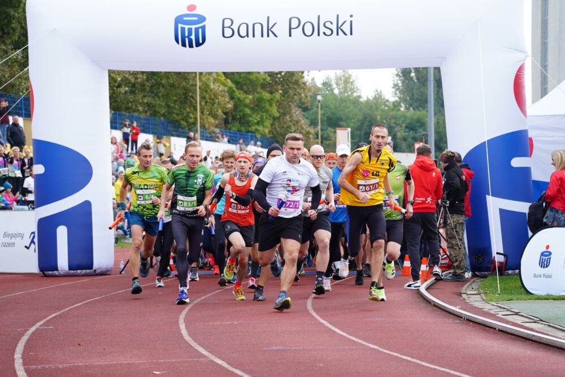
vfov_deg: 11.9
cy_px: 188
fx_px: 1805
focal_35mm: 115
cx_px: 282
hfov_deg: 17.8
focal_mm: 115
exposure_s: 1/800
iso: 800
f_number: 5.6
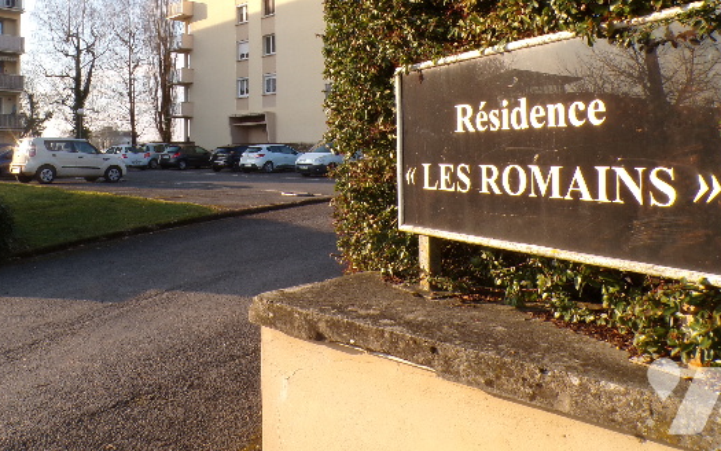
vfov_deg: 39.8
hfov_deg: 61.0
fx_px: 609
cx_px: 312
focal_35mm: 31
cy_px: 132
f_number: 7.7
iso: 100
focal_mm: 4.3
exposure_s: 1/60
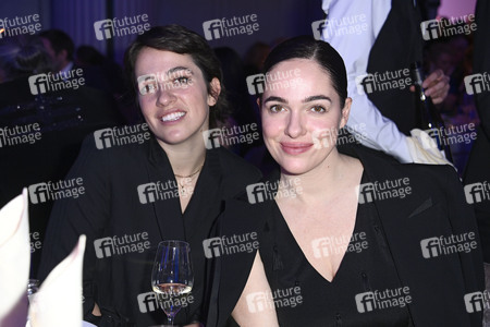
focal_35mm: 62
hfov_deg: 32.4
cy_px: 164
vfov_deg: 21.9
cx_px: 245
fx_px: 844
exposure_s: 1/125
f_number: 5.6
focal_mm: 62
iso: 1250
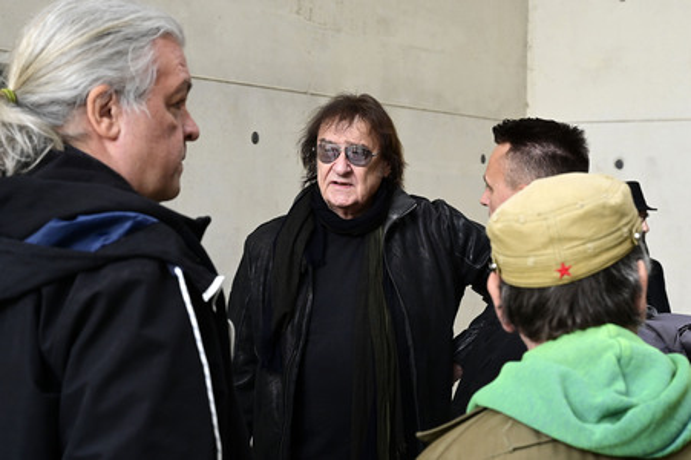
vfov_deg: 21.5
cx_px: 346
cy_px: 230
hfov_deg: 31.9
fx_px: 1208
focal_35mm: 63
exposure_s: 1/250
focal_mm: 63
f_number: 9
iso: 2500
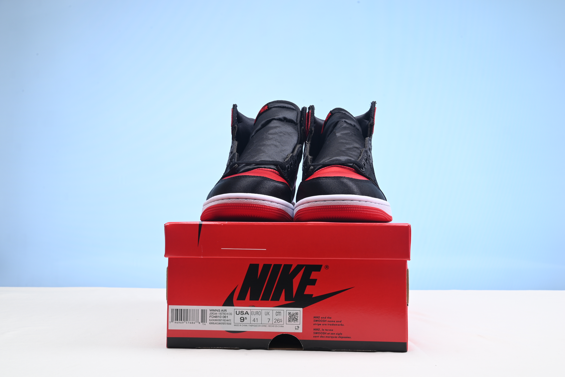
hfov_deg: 50.7
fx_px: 597
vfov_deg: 35.1
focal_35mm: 38
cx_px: 282
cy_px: 188
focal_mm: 38
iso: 100
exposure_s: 1/2
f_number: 16
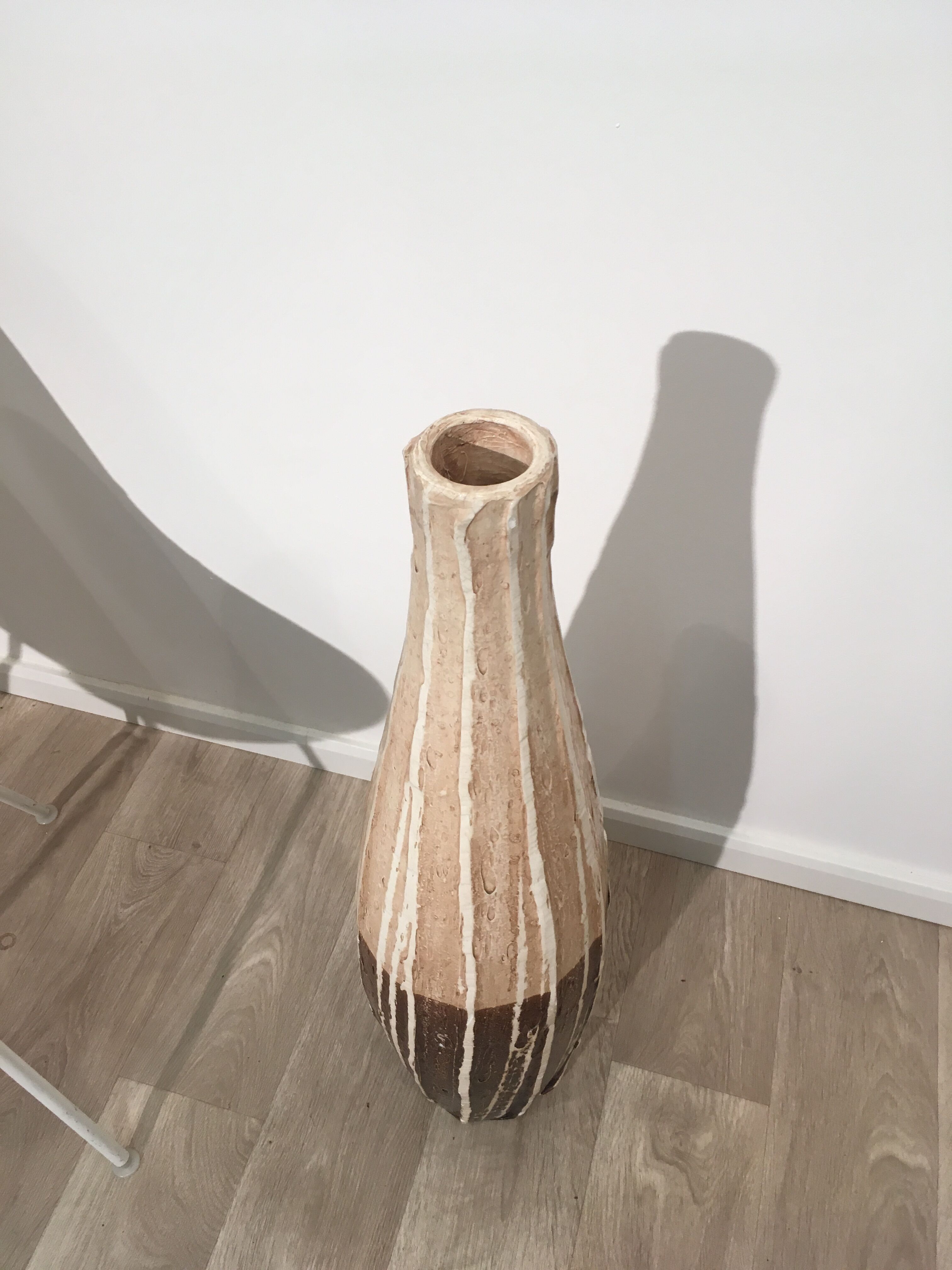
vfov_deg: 61.7
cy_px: 635
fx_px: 1063
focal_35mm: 29
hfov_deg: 48.2
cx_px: 476
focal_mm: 4.15
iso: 32
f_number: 2.2
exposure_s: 1/33
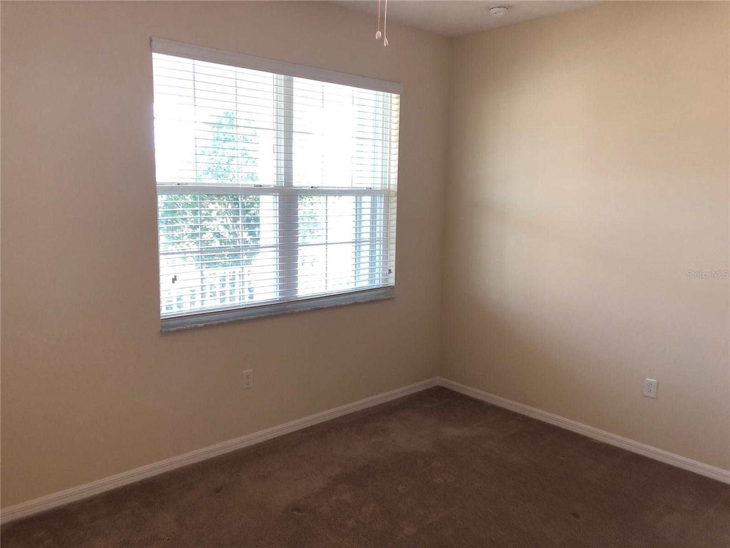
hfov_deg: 63.4
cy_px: 274
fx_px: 590
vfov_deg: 49.7
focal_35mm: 28
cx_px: 365
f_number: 1.8
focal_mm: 4
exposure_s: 1/30
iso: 40
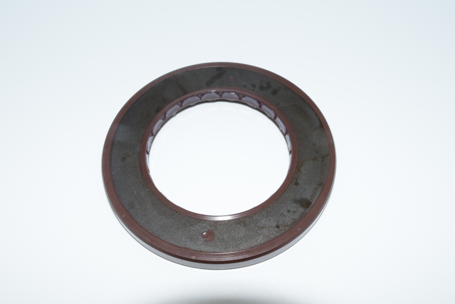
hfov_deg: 47.9
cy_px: 152
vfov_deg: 33.1
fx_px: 512
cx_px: 228
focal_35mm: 40
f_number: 25
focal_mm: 27
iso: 1600
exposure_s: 1/60
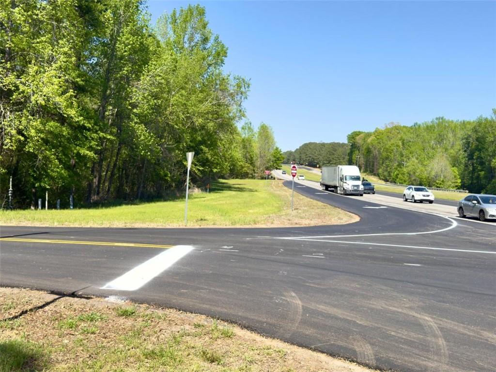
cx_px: 248
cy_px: 186
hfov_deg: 51.4
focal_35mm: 36
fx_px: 516
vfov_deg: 39.6
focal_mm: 6.76
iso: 100
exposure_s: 1/4854
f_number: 1.78
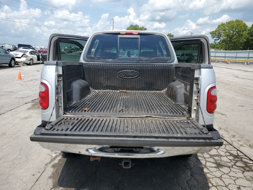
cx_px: 126
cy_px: 95
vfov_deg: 53.1
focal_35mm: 26
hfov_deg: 67.3
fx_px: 190
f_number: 1.5
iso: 50
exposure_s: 1/2500
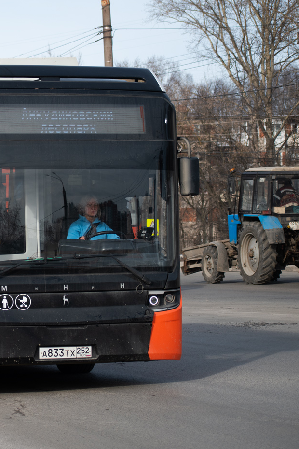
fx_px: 1968
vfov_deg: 13.0
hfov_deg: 8.6
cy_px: 224
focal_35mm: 158
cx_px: -35
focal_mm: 70
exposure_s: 1/640
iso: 100
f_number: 4.5
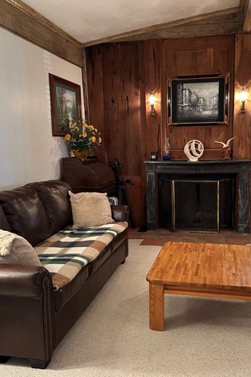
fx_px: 356
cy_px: 190
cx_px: 152
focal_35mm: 34
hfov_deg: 38.7
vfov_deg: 55.8
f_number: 1.78
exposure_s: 1/60
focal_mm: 6.86
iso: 500
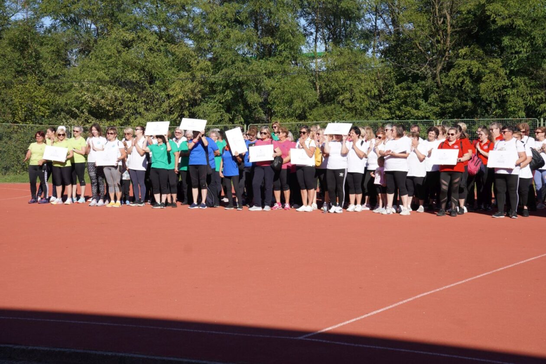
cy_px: 182
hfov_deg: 27.0
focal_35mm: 75
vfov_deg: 18.2
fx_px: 1137
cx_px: 273
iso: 100
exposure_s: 1/250
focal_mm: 50
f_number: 8
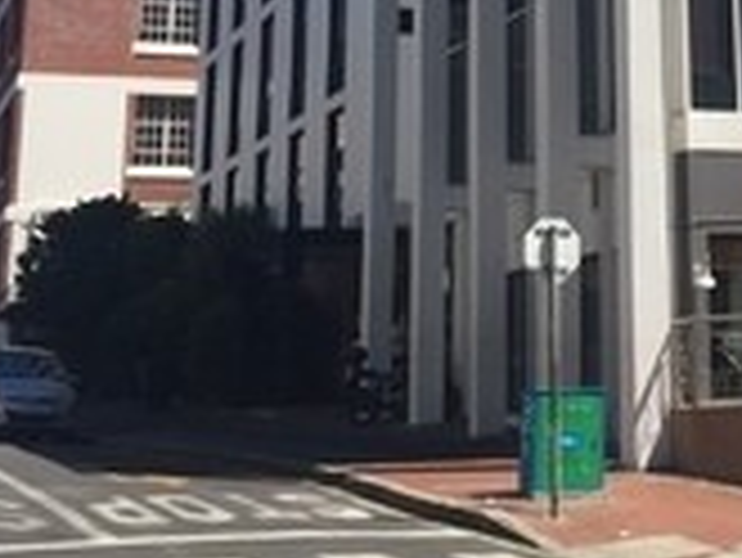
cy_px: -173
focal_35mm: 88
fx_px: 1888
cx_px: 702
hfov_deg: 21.6
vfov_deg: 15.9
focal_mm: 4.15
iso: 32
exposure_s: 1/2825
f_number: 2.2
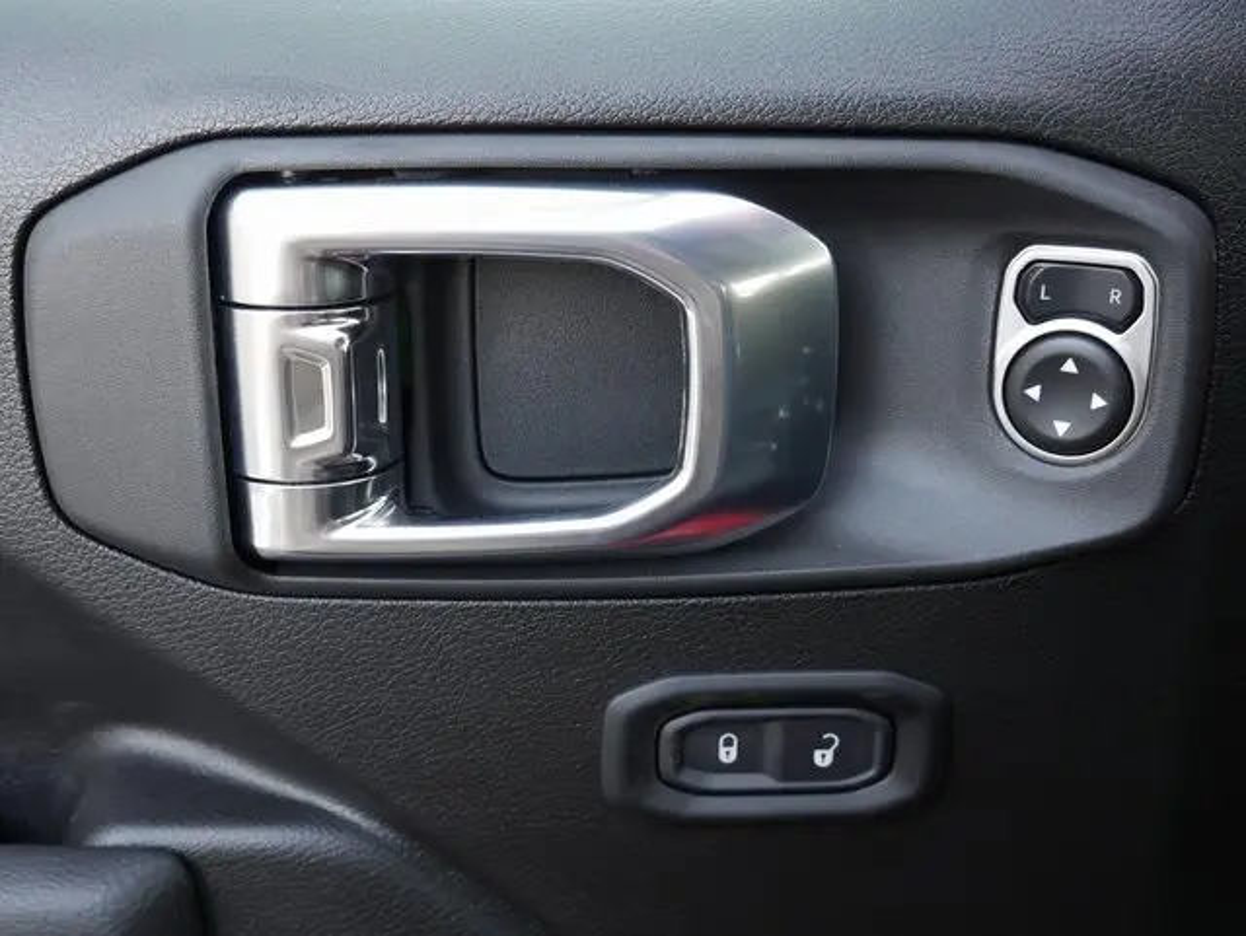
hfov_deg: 46.8
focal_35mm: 40
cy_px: 468
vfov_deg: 36.0
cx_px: 623
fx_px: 1441
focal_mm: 20
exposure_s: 1/60
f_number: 5
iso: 500
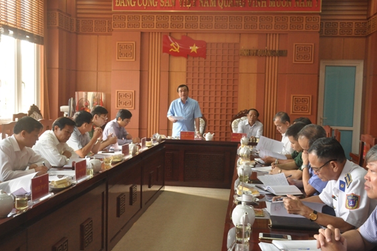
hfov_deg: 44.5
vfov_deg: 30.5
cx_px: 190
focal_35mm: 44
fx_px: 460
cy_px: 124
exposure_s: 1/125
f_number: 5.6
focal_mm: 26
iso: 800
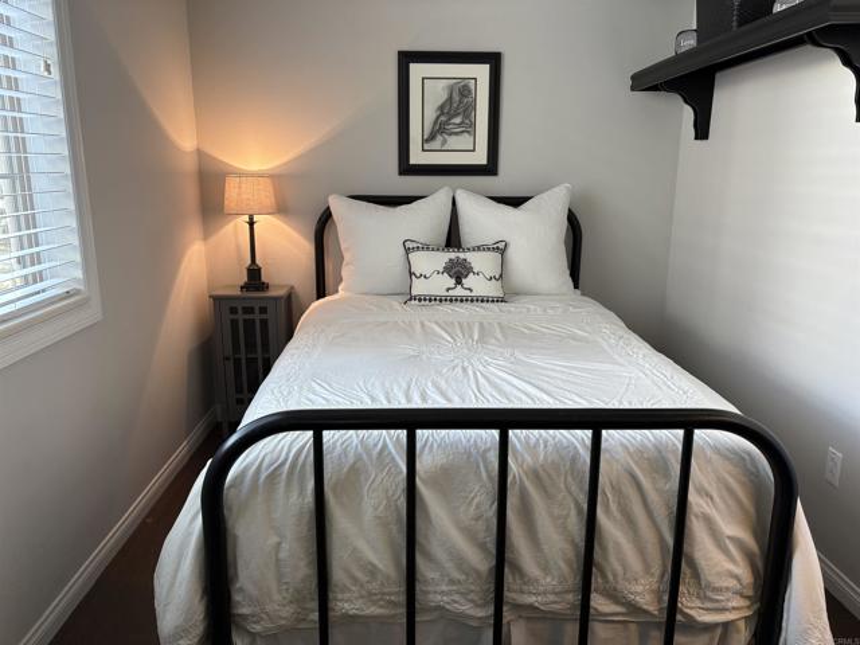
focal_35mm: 26
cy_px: 322
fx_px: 646
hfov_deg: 67.3
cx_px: 430
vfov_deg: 53.1
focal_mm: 5.96
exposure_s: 1/60
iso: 125
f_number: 1.6
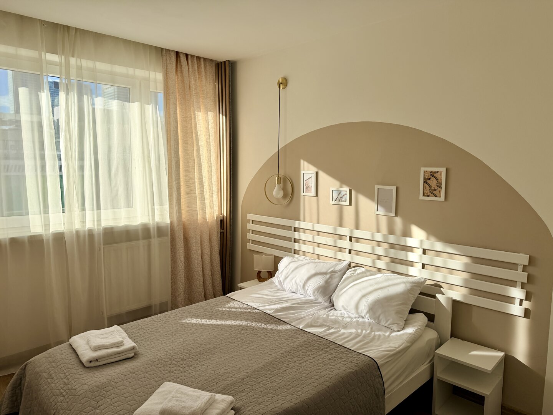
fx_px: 383
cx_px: 276
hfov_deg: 71.6
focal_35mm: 24
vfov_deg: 56.8
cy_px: 208
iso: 80
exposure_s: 1/2801
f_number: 1.78
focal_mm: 6.76
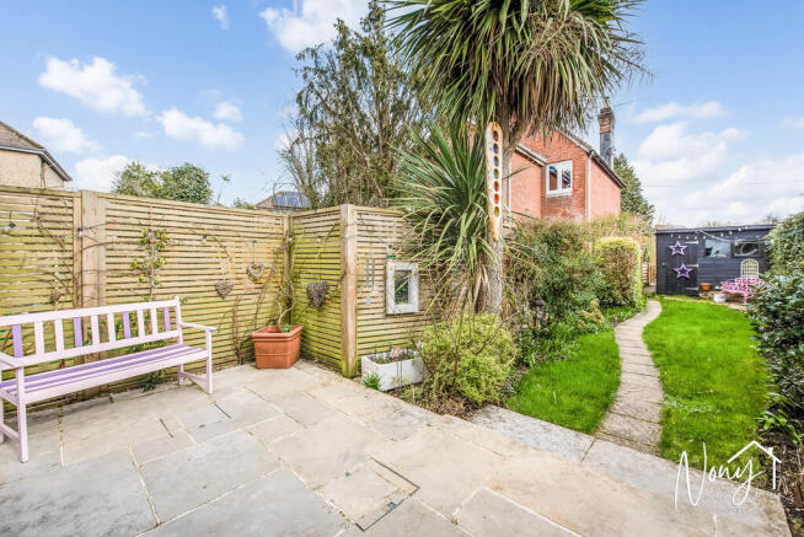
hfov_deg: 104.2
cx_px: 402
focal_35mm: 14
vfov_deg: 81.3
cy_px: 268
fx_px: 313
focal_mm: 14
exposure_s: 1/400
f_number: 7.1
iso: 400
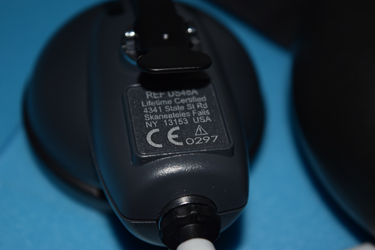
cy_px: 125
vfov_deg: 18.2
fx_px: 781
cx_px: 188
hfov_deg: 27.0
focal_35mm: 75
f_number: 5.6
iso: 220
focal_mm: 50
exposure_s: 1/60
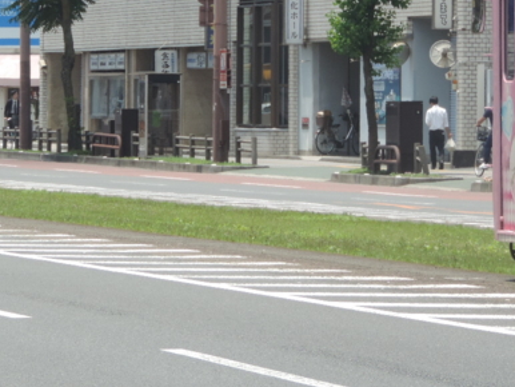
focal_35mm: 352
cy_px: 4
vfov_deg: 4.2
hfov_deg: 5.6
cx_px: 235
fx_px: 5240
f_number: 4.5
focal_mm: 30.3
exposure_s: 1/400
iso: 80
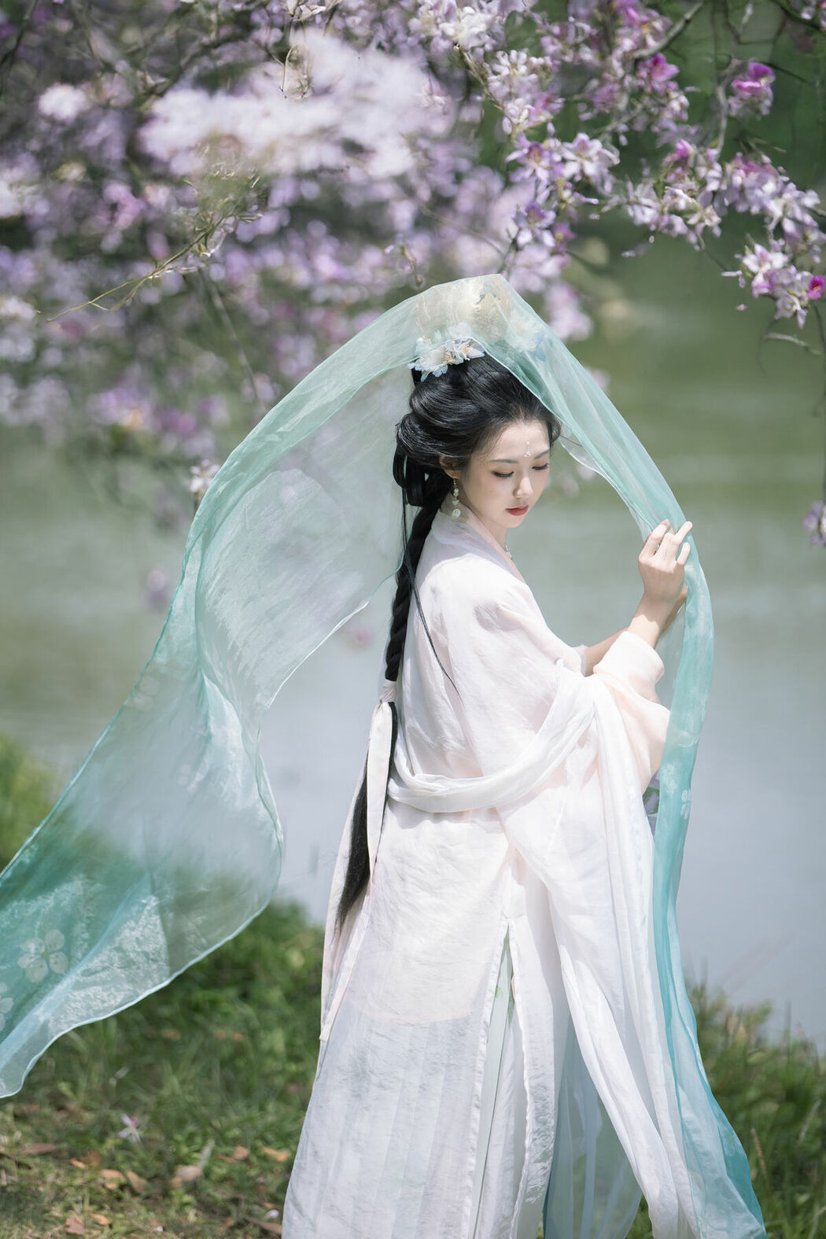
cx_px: 413
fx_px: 5782
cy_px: 620
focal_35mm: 168
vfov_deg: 12.2
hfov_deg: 8.2
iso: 125
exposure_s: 1/2500
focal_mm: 168
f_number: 2.8
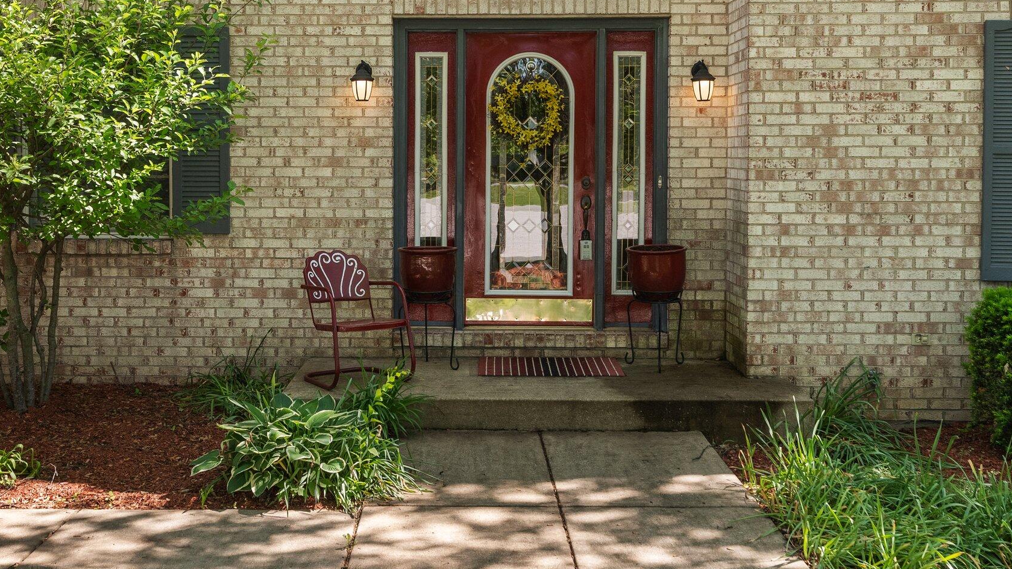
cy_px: 190
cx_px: 460
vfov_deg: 25.8
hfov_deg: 44.5
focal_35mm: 46
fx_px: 1234
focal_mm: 24
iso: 800
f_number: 5.6
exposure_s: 1/400
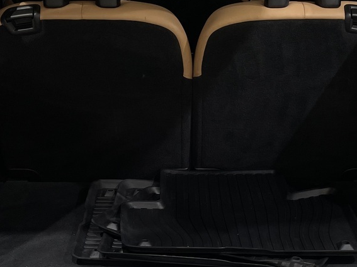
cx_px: 190
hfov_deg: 29.4
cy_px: 200
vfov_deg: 22.0
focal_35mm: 66
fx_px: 681
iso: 64
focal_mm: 4.2
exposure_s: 1/100
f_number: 1.6
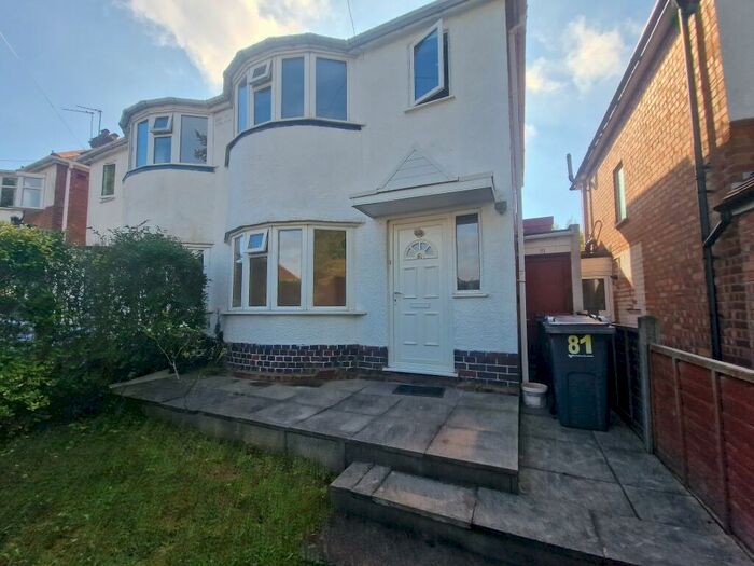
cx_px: 377
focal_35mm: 13
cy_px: 283
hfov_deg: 106.2
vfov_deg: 89.9
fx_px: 283
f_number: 2.2
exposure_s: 1/1176
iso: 50
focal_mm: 2.2
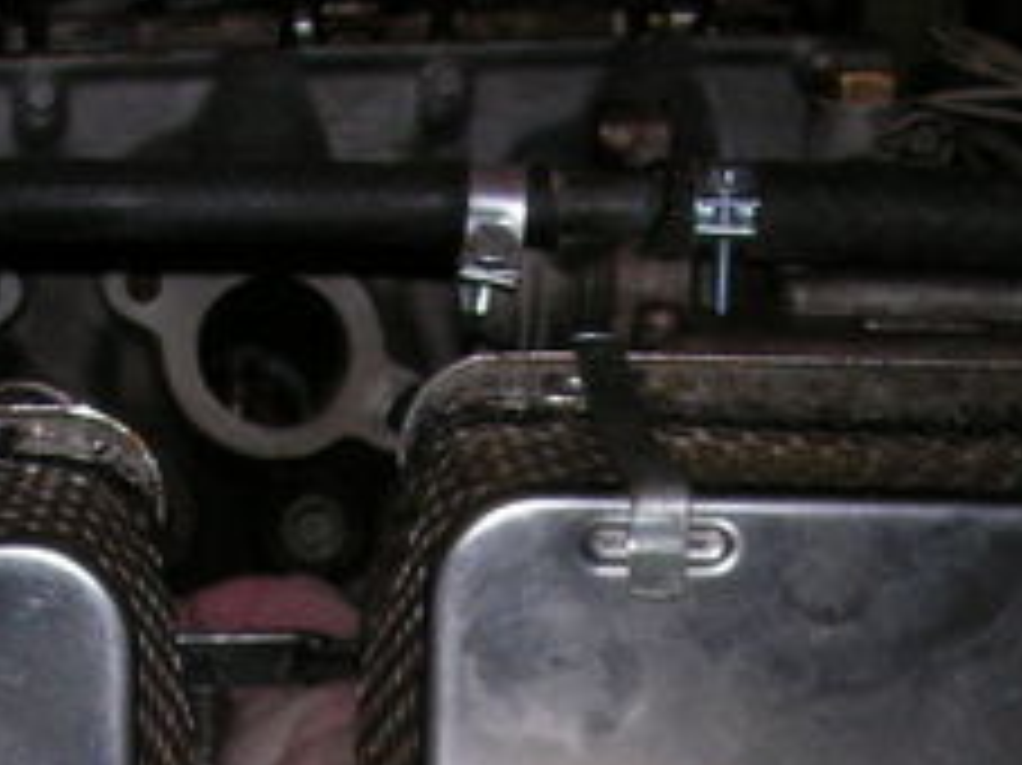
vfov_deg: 13.2
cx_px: 270
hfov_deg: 18.3
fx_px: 3157
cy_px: 1071
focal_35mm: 107
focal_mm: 6.3
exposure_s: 1/30
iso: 100
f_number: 6.6
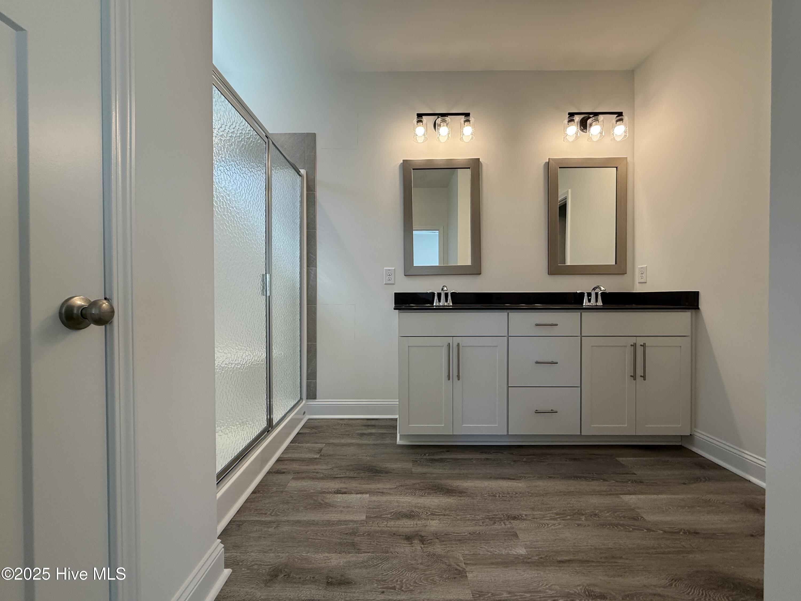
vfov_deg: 85.7
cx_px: 400
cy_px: 300
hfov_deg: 102.1
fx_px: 324
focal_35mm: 14
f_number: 2.2
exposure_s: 1/120
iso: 80
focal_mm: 2.22
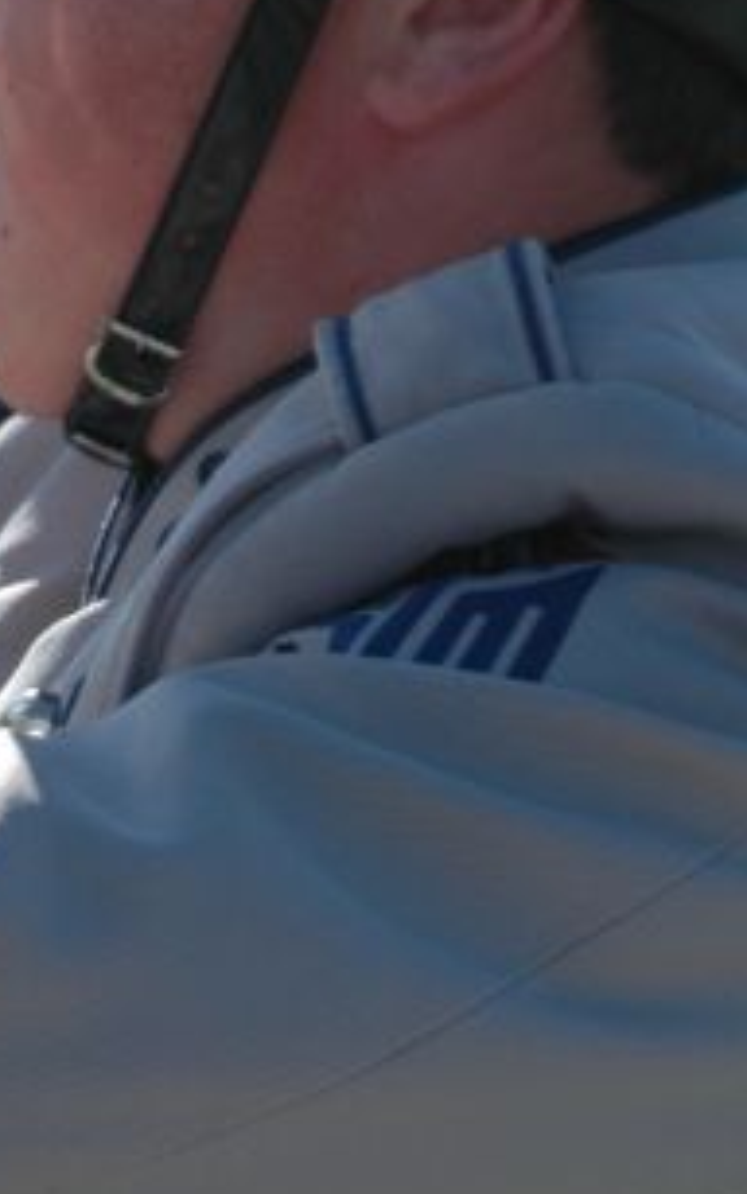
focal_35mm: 1017
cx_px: 148
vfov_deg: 2.1
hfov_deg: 1.3
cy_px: 1000
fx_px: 33111
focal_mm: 200
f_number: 5.6
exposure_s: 1/500
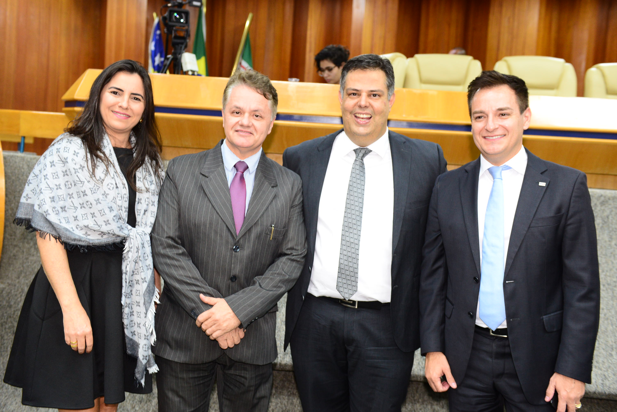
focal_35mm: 38
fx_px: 651
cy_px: 206
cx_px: 308
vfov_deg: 35.1
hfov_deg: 50.7
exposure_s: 1/60
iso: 1600
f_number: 3.5
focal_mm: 38
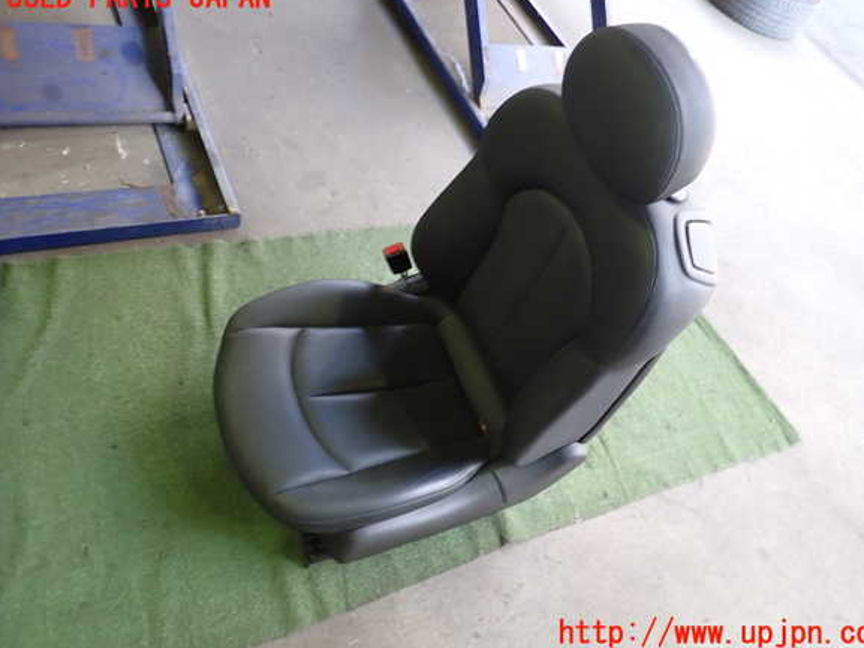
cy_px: 316
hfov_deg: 67.3
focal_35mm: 26
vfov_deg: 53.1
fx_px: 649
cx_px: 448
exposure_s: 1/30
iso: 200
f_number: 2
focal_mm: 4.5
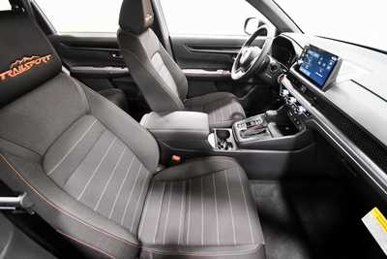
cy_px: 130
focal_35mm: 15
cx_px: 194
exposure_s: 1/60
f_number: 4.5
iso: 5600
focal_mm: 10
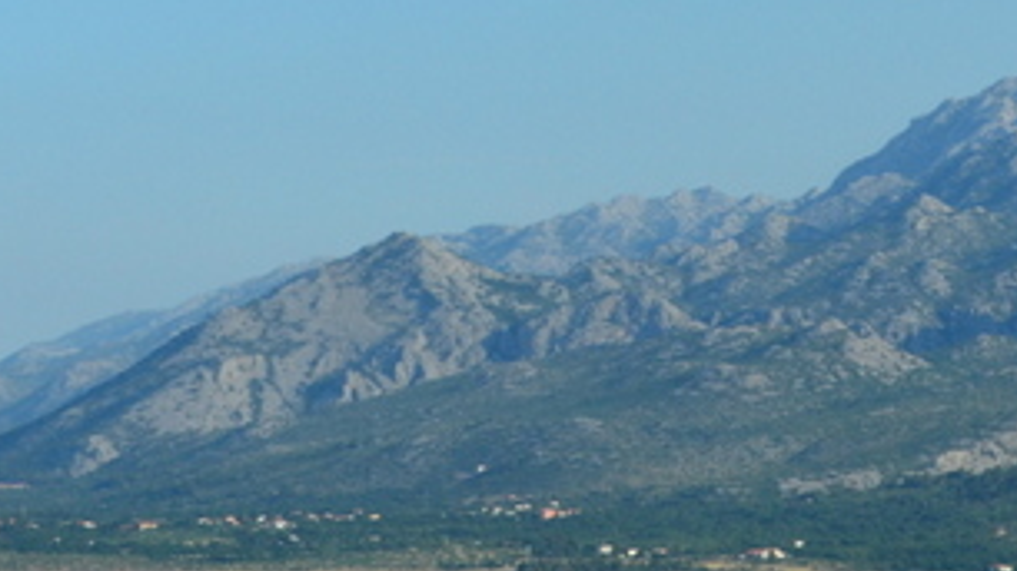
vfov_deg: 5.6
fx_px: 5770
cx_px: 708
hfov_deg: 10.1
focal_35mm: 214
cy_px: -80
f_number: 10
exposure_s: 1/320
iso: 400
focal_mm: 52
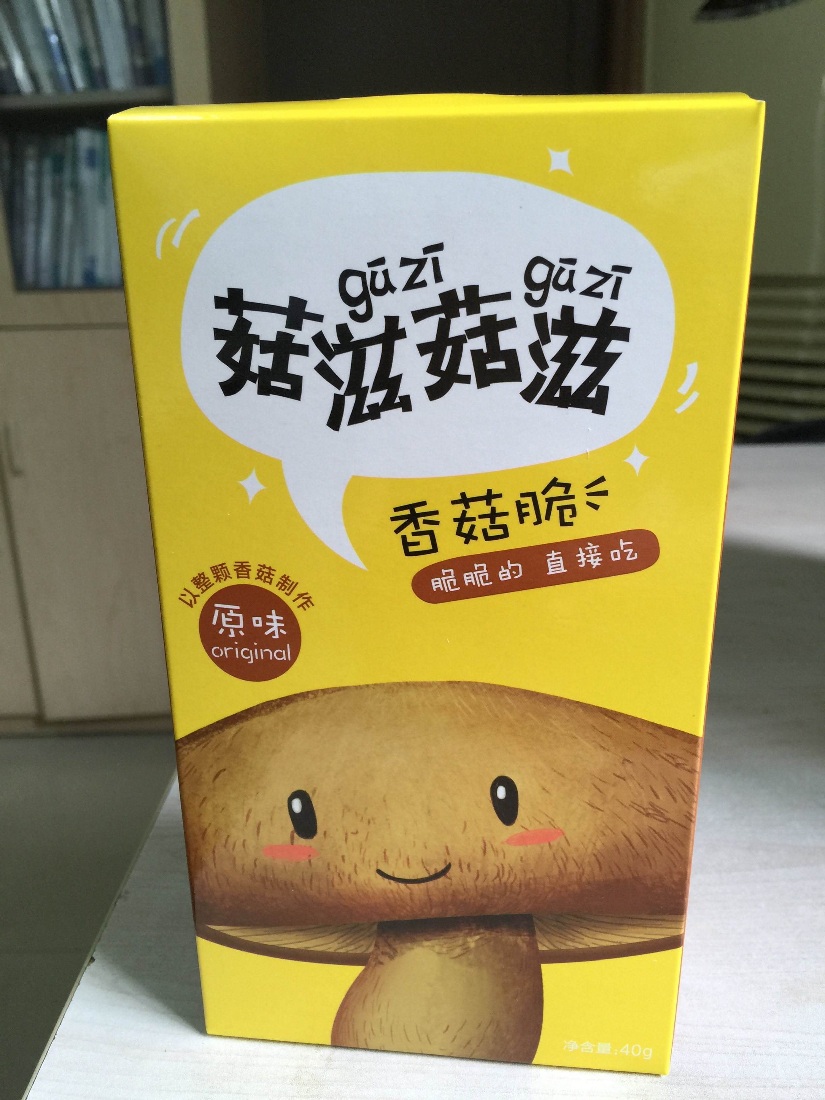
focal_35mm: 29
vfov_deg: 61.7
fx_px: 922
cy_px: 550
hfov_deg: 48.2
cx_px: 412
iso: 32
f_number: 2.2
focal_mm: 4.15
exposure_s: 1/33
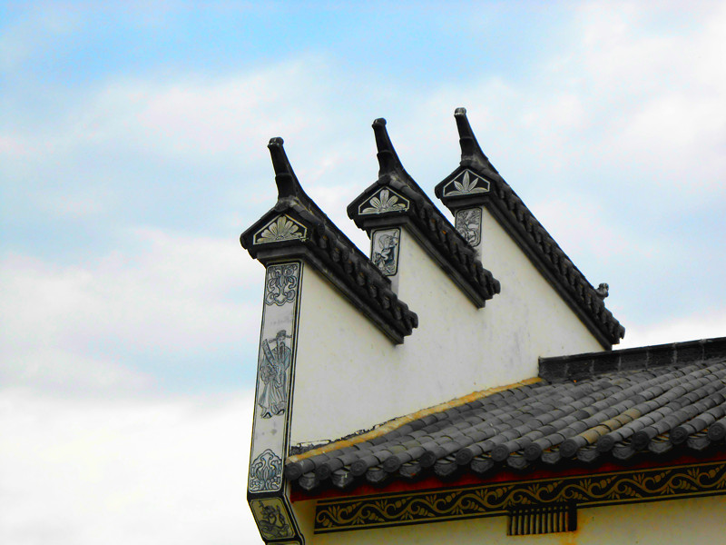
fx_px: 2202
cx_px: 363
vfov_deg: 14.1
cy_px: 272
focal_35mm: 105
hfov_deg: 18.7
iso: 80
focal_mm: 18.7
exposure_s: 1/320
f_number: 5
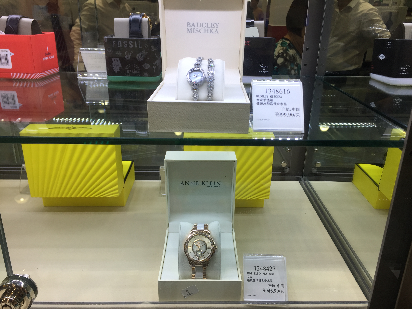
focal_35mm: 29
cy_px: 154
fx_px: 345
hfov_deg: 61.7
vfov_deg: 48.2
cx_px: 206
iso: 32
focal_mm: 4.15
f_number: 2.2
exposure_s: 1/117
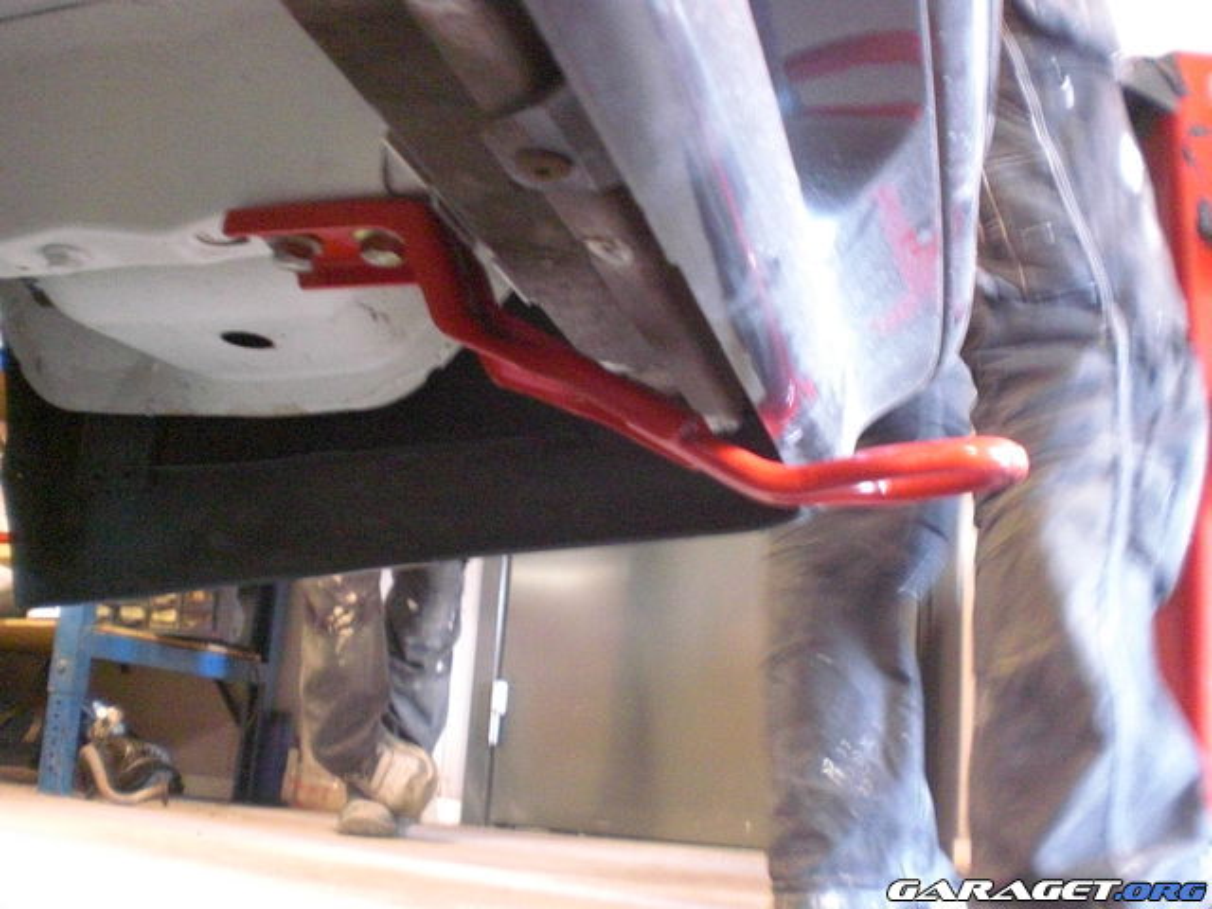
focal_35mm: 36
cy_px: 454
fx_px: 1260
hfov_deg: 51.4
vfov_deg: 39.7
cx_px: 606
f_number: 3.1
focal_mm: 6.3
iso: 800
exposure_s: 1/13
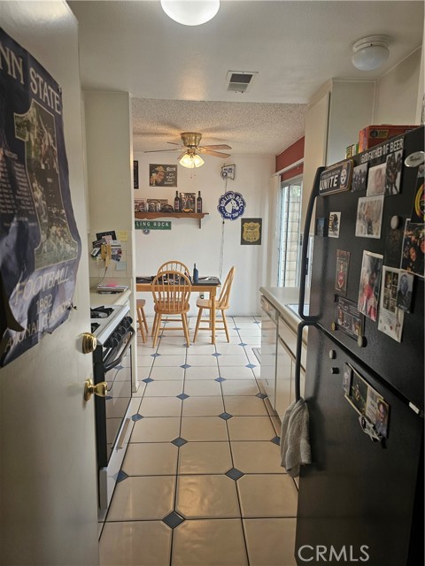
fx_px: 377
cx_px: 212
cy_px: 283
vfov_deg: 73.9
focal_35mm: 23
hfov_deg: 58.9
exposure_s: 1/52
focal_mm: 6.3
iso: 40
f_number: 1.7
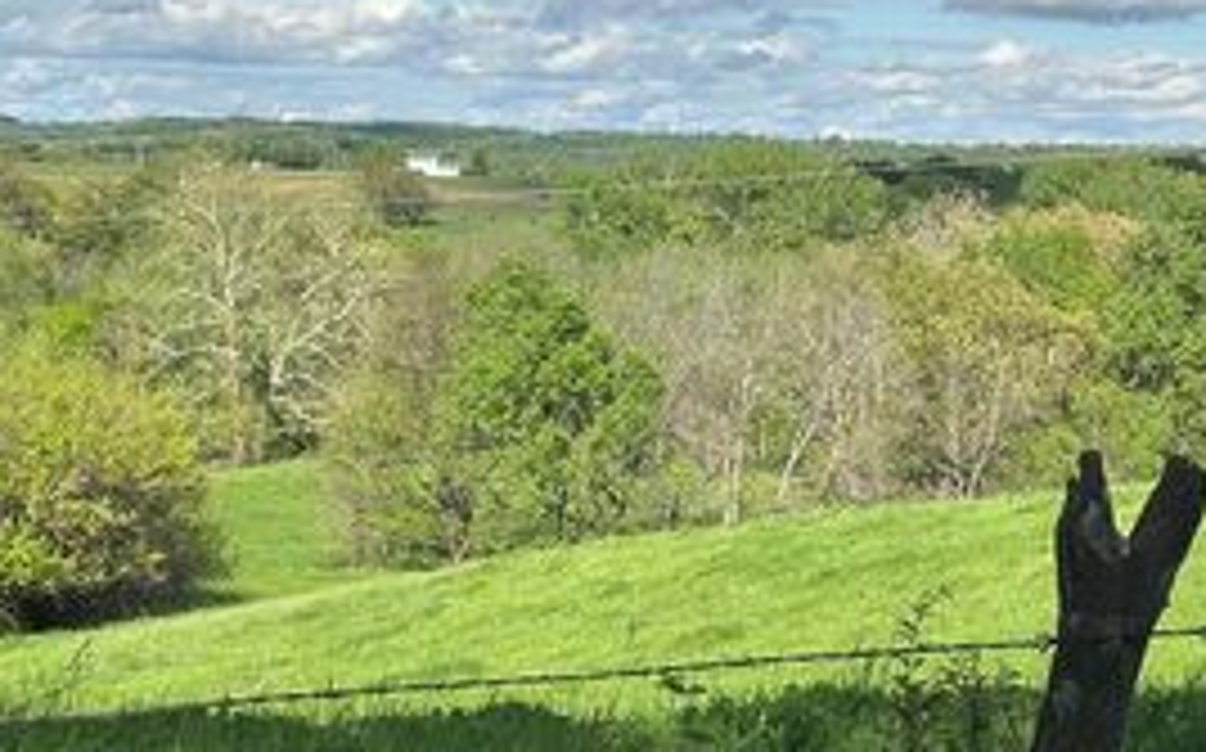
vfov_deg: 13.7
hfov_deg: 21.6
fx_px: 3120
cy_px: 371
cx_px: 972
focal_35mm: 95
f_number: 1.78
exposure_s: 1/6623
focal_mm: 6.86
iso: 100
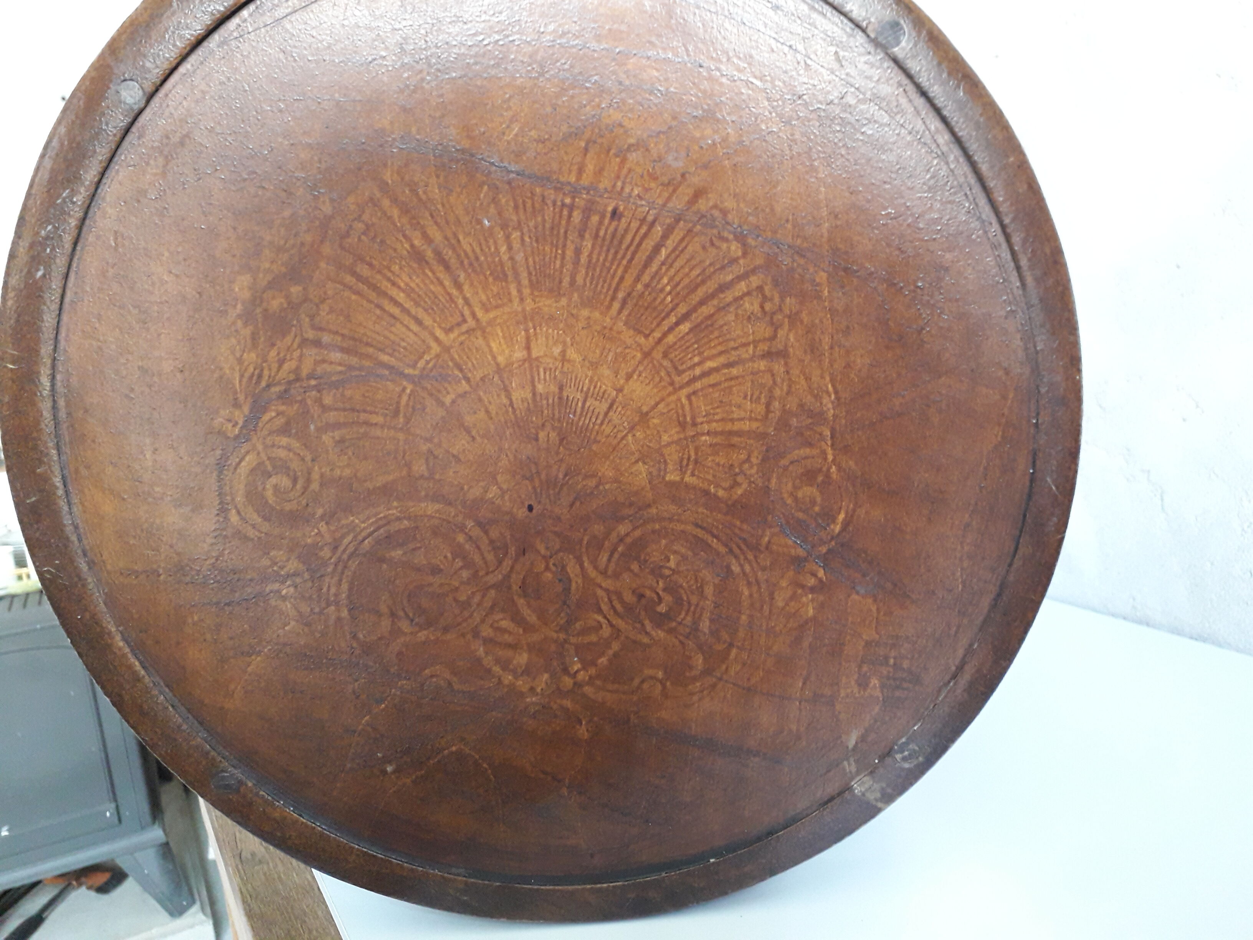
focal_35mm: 27
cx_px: 626
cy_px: 470
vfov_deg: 51.4
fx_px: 977
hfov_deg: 65.3
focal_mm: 3.6
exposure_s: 1/25
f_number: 1.9
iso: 250
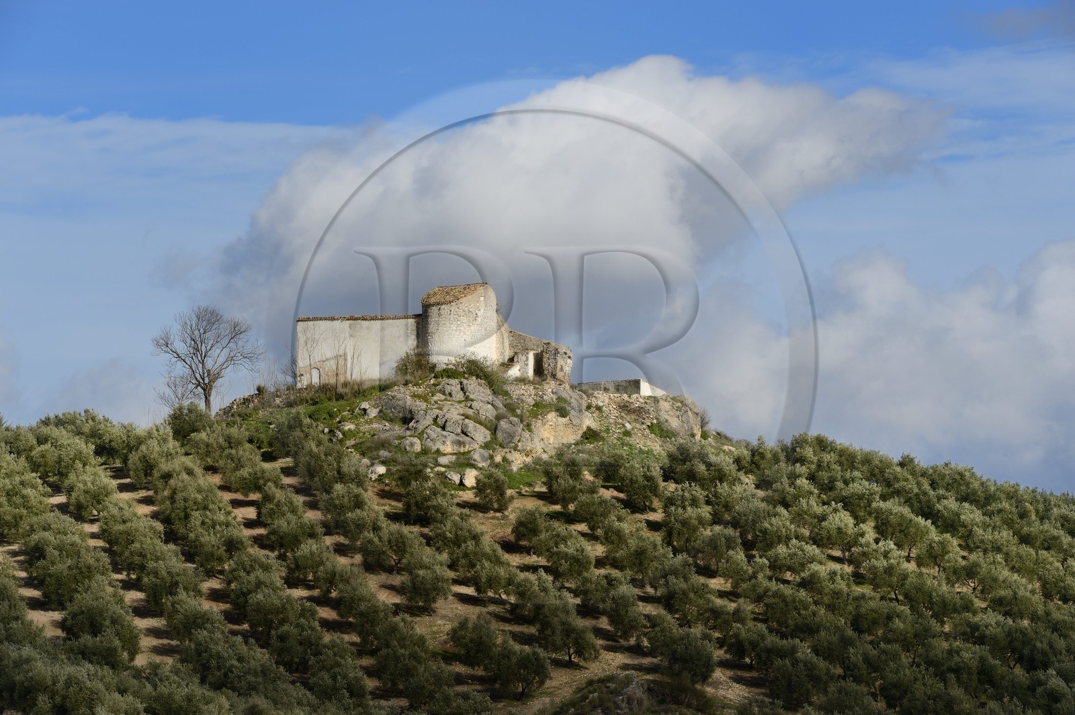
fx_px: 5072
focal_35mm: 170
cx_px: 538
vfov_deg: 8.1
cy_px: 358
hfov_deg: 12.1
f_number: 14
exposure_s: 1/320
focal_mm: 170
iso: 200
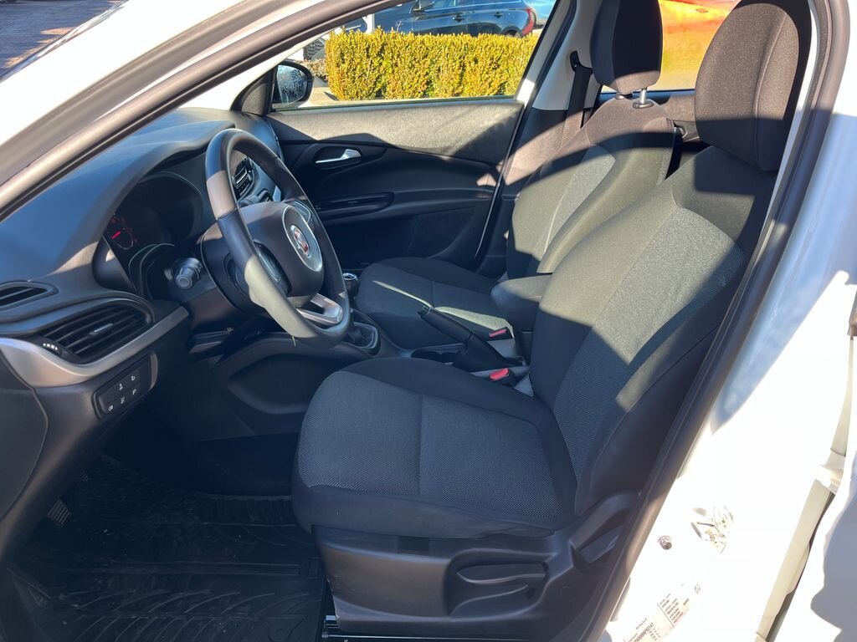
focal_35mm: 26
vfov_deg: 53.1
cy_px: 321
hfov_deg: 67.3
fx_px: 644
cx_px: 428
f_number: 1.6
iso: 32
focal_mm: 5.1
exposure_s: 1/132
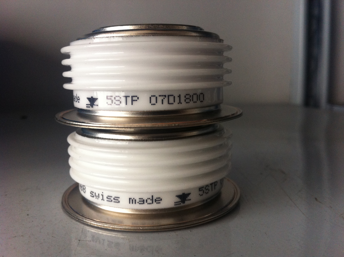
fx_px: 347
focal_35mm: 35
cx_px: 172
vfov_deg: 40.6
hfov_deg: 52.7
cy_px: 128
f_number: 2.8
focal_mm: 3.85
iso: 160
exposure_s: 1/15
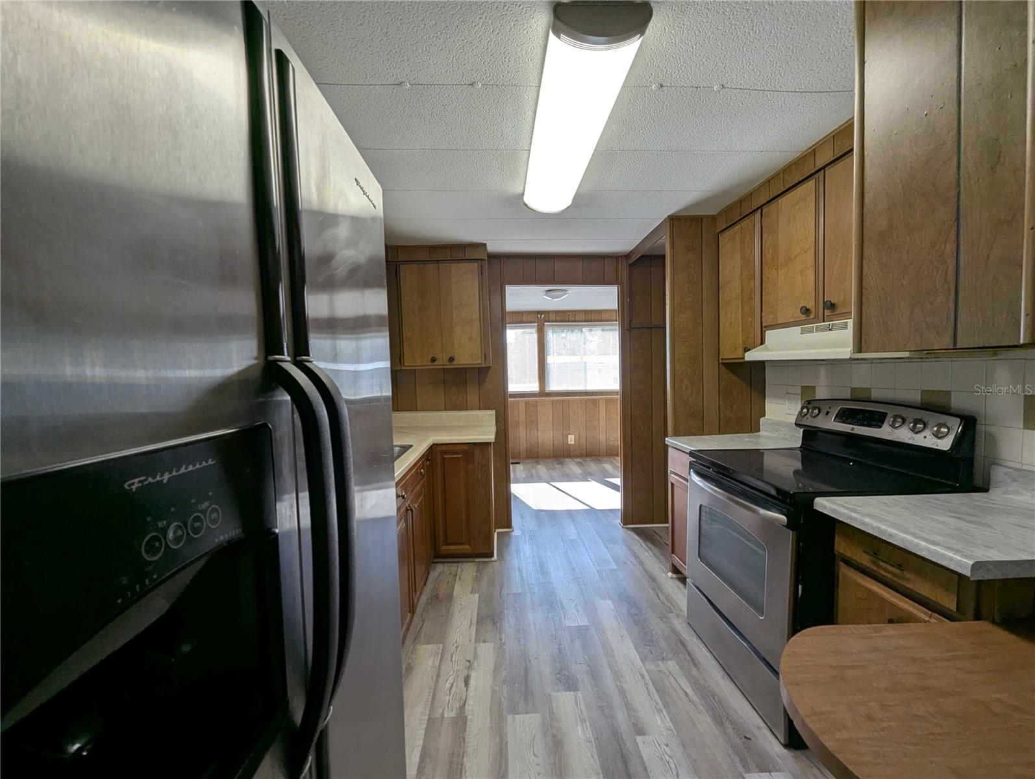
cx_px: 518
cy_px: 390
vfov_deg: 90.1
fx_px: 389
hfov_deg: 106.1
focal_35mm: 13
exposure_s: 1/148
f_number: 2.2
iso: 44
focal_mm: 1.95
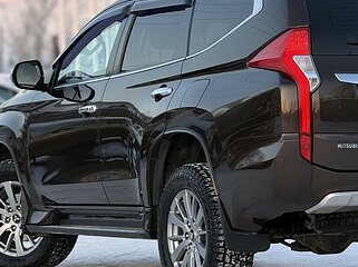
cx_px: 260
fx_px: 2118
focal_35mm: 205
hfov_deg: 9.6
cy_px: 149
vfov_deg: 7.2
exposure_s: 1/107
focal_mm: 15.66
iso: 50
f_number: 2.8
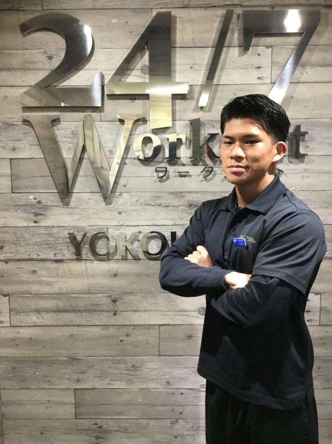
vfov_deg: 55.4
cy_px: 217
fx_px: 422
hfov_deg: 42.9
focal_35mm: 33
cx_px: 174
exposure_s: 1/30
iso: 160
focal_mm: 3.3
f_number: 2.4
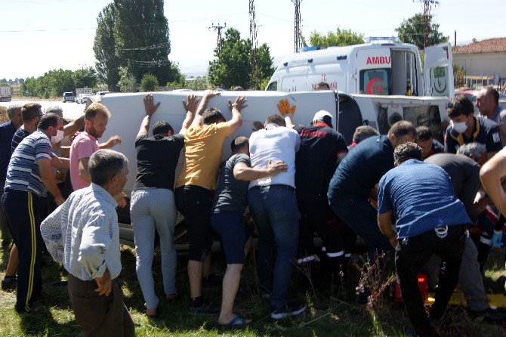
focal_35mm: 45
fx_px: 632
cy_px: 168
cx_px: 253
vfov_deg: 29.8
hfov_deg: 43.6
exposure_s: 1/80
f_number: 11
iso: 100
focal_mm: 30
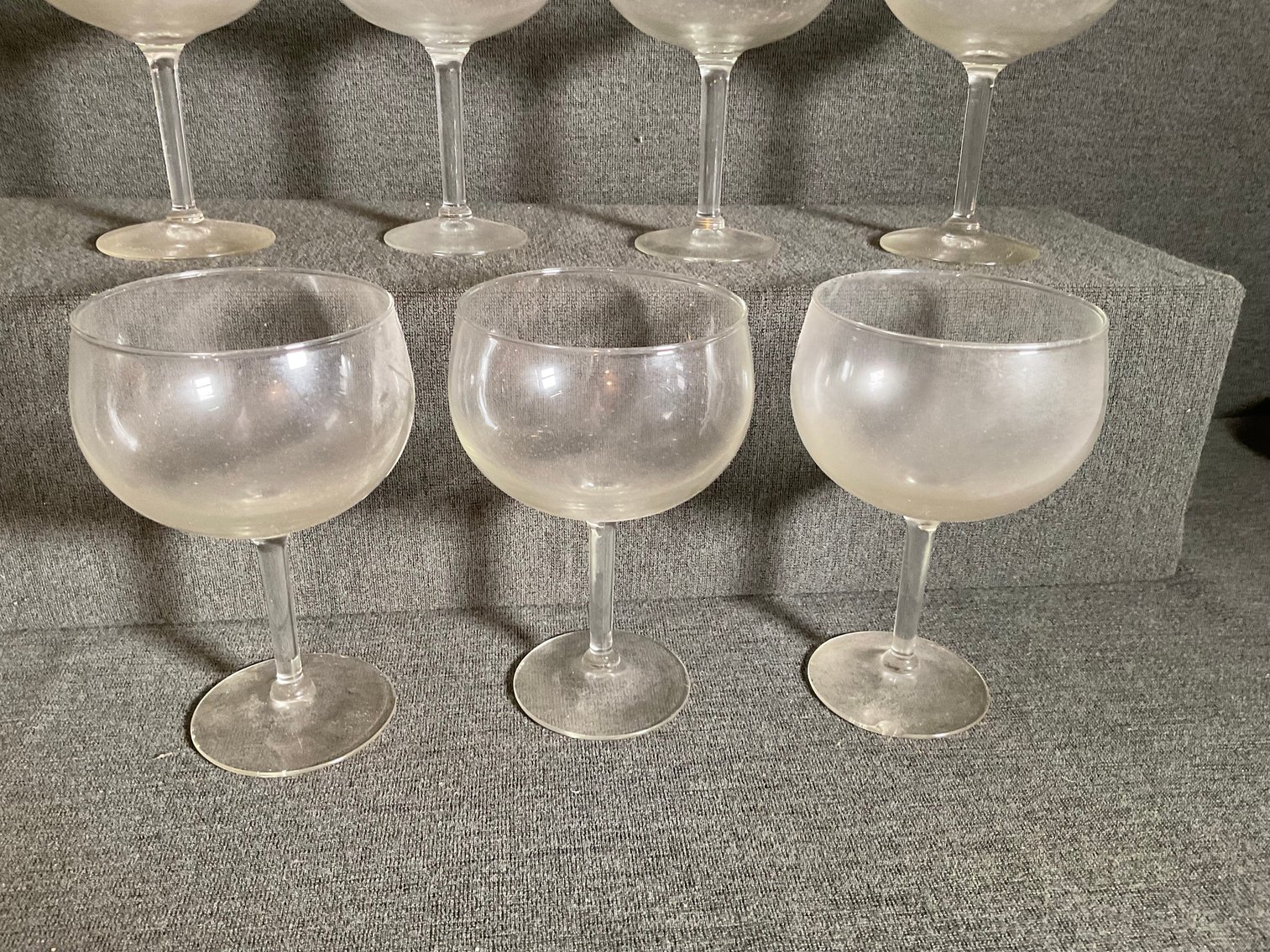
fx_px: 1064
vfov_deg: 48.2
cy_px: 476
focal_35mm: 29
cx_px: 635
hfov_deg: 61.7
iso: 200
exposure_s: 1/60
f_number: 1.8
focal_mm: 3
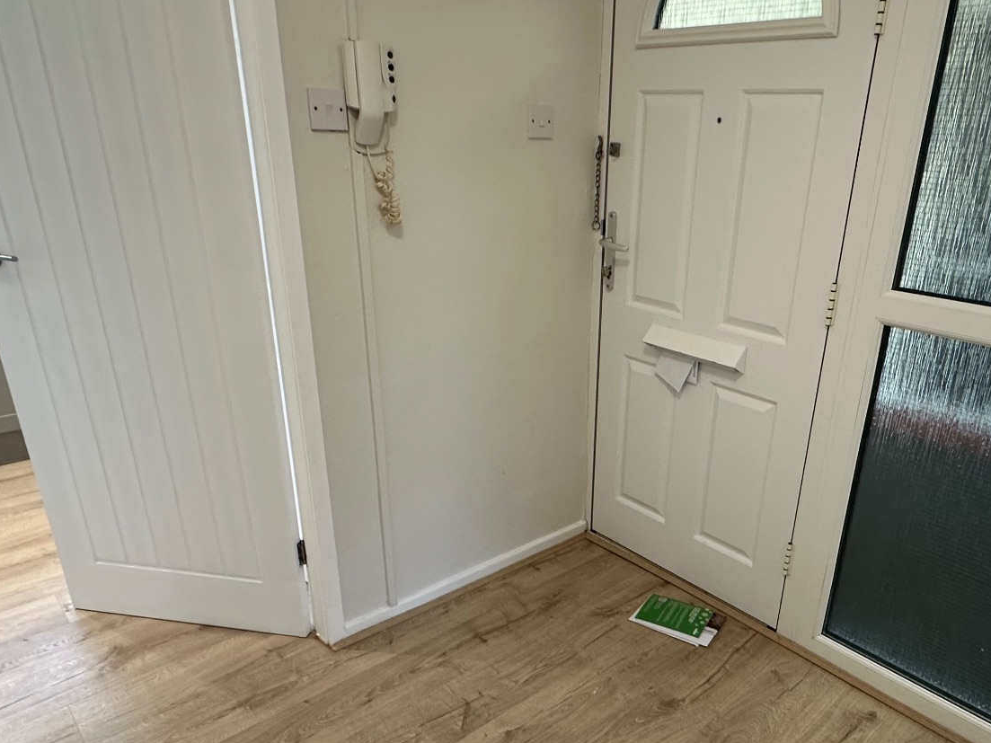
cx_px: 587
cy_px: 451
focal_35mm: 26
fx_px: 744
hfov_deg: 66.8
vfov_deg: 52.6
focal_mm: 2.22
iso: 160
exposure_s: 1/50
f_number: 2.2
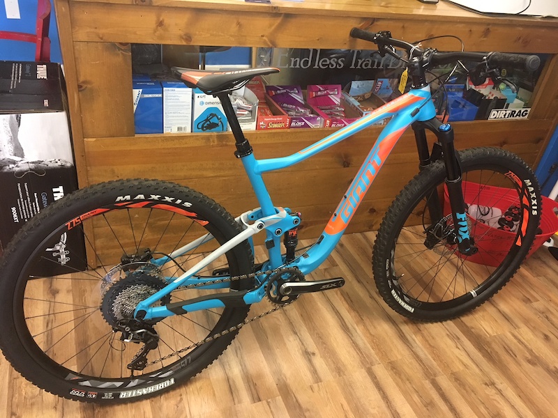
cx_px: 279
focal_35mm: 29
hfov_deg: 61.7
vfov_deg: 48.2
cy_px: 209
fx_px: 467
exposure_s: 1/24
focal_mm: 4.15
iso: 200
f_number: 2.2
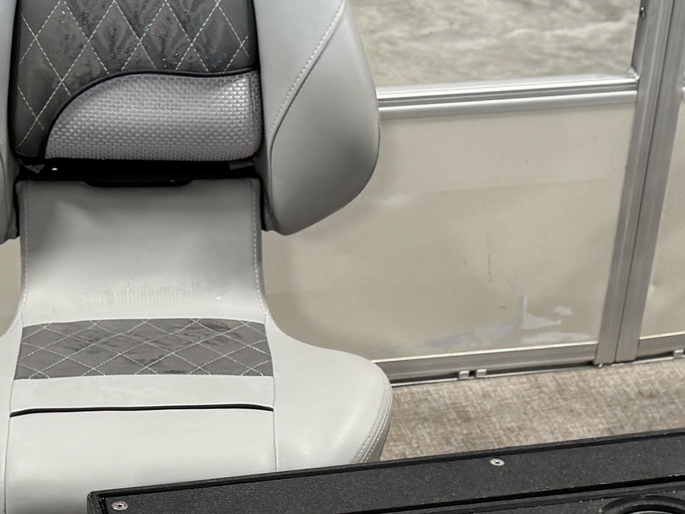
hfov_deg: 19.8
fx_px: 1959
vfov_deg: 14.8
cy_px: 472
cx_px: 302
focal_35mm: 99
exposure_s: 1/60
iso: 125
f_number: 1.78
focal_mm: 6.76
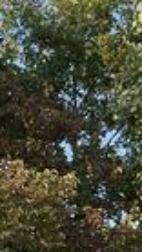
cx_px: -166
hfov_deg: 8.3
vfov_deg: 15.6
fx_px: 912
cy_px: 230
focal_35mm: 136
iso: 16
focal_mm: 3
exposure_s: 1/650
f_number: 1.8
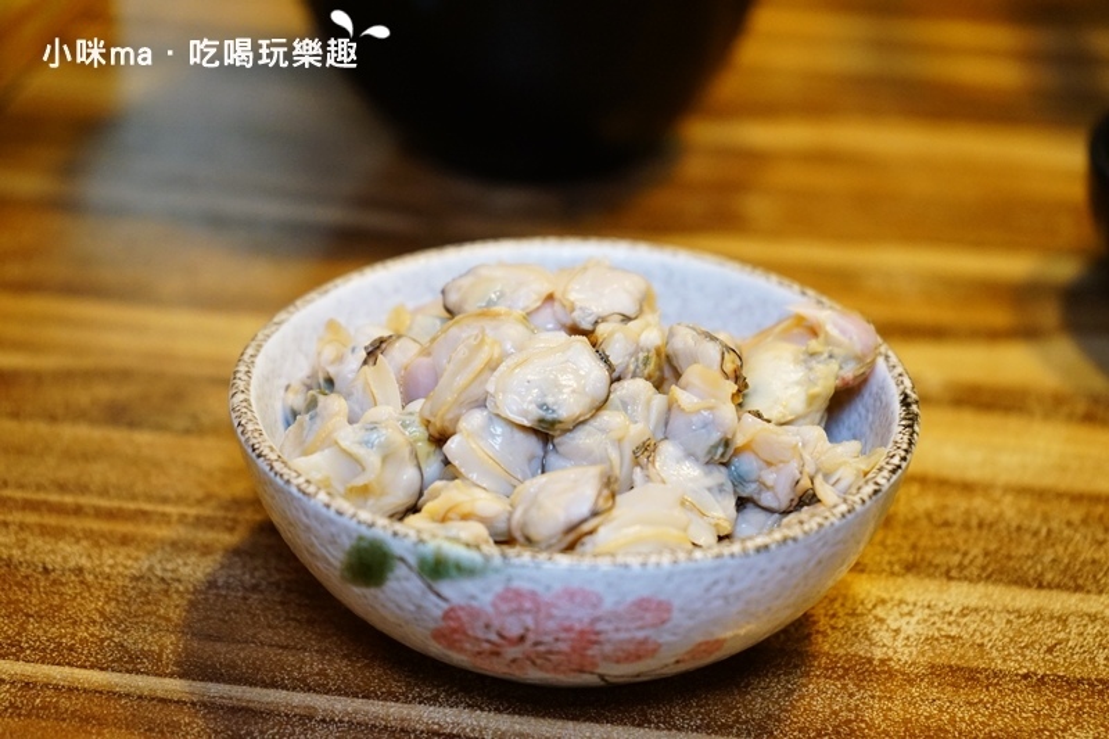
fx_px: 2156
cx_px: 554
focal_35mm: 70
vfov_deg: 19.4
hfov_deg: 28.8
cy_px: 370
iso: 3200
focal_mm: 70
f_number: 5.6
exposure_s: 1/80
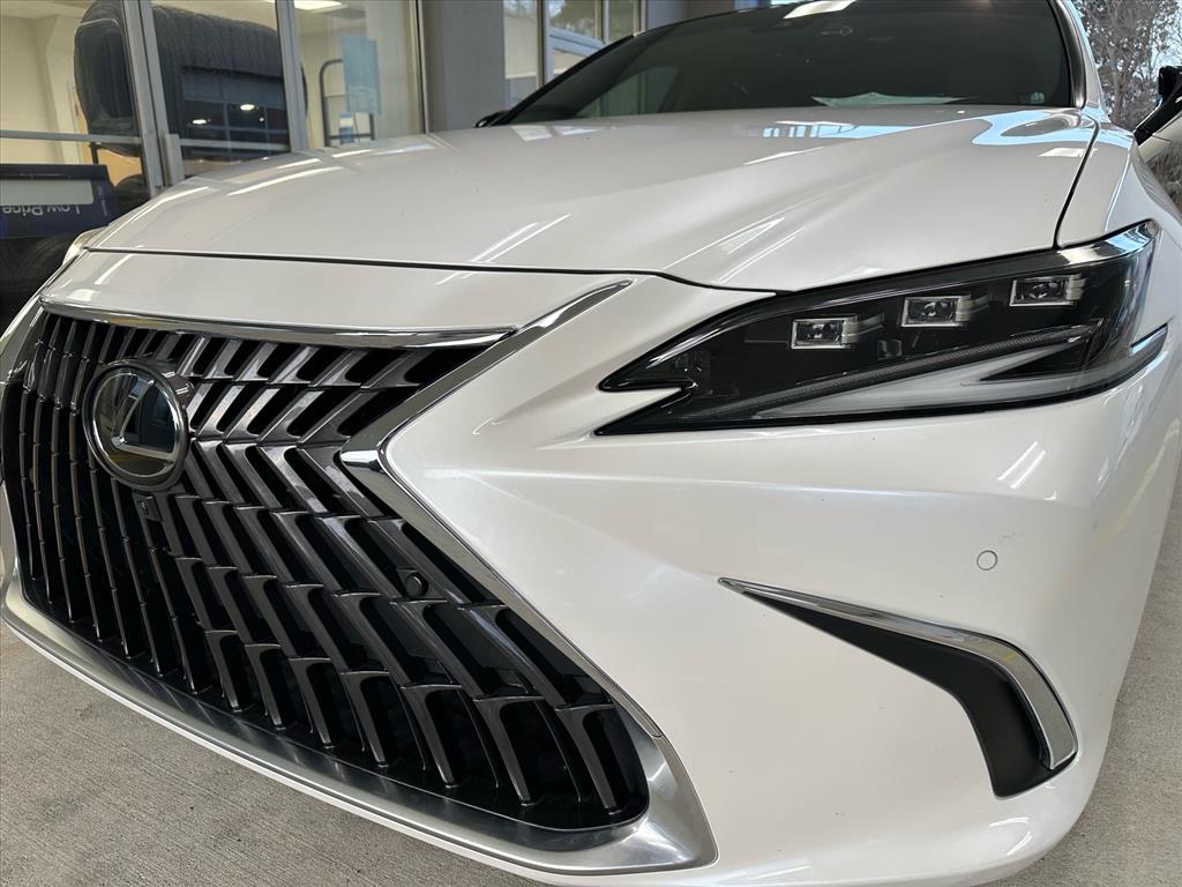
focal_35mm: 24
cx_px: 591
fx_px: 820
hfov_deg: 71.6
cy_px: 444
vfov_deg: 56.8
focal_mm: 6.86
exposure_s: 1/120
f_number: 1.78
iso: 125
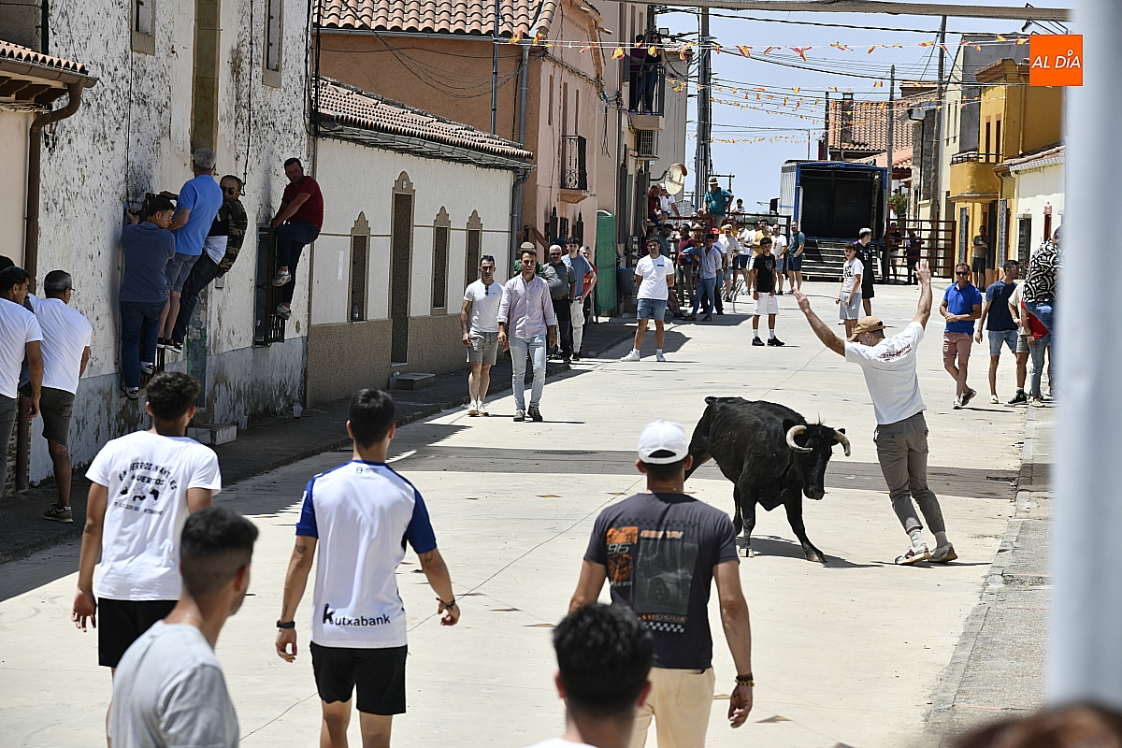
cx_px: 561
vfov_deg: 11.0
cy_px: 374
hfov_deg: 16.4
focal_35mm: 125
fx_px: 3896
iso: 160
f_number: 8
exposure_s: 1/400
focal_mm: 125
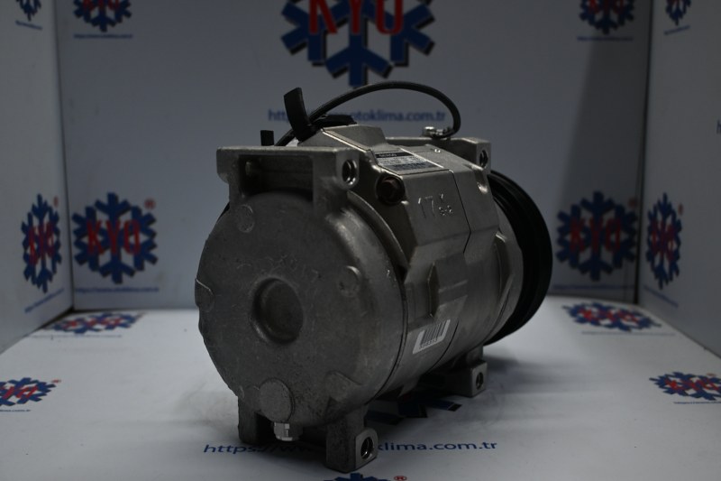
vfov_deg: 35.5
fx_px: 751
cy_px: 240
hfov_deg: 51.3
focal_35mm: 38
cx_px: 360
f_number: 4.2
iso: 450
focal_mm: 25
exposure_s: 1/125
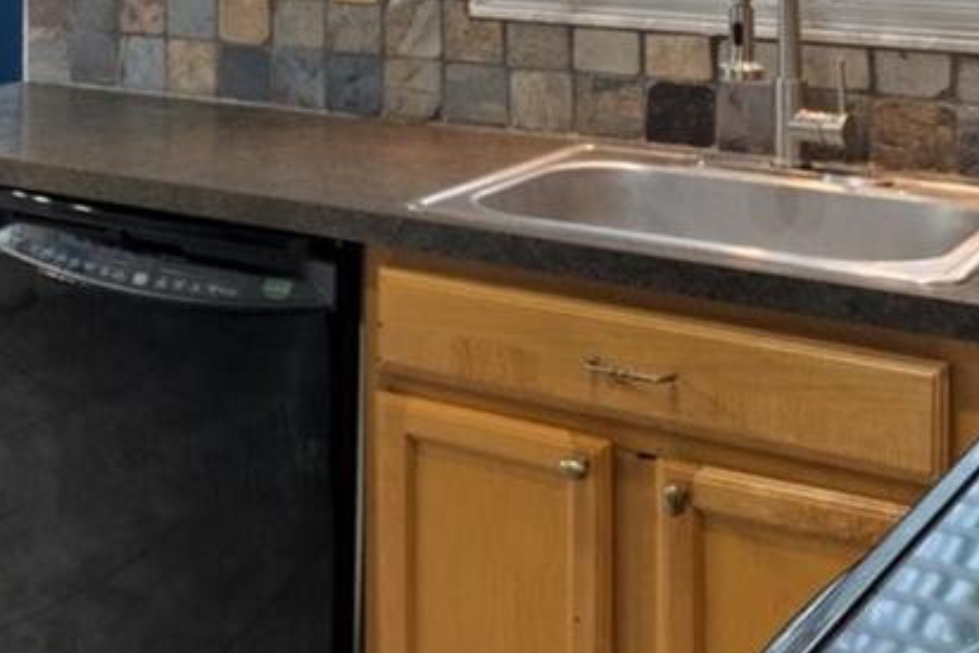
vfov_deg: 19.1
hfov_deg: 28.8
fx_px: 1795
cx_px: 29
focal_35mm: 66
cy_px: -185
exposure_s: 1/2
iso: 320
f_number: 8
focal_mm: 17
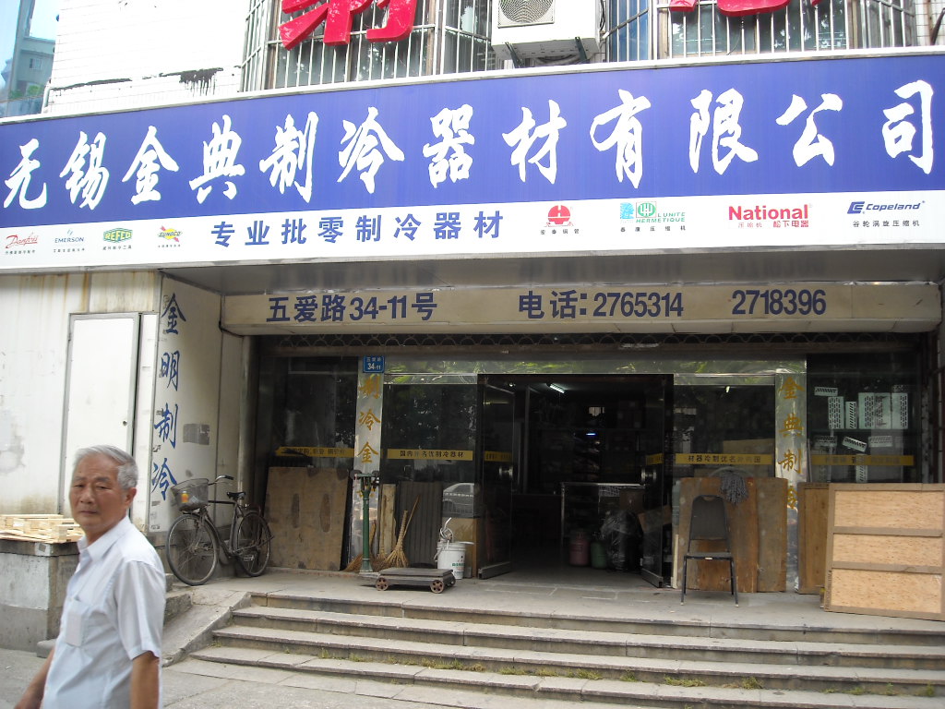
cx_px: 472
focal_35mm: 35
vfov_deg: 40.7
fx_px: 955
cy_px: 354
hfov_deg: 52.6
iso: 64
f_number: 2.8
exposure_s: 1/135
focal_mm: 5.7
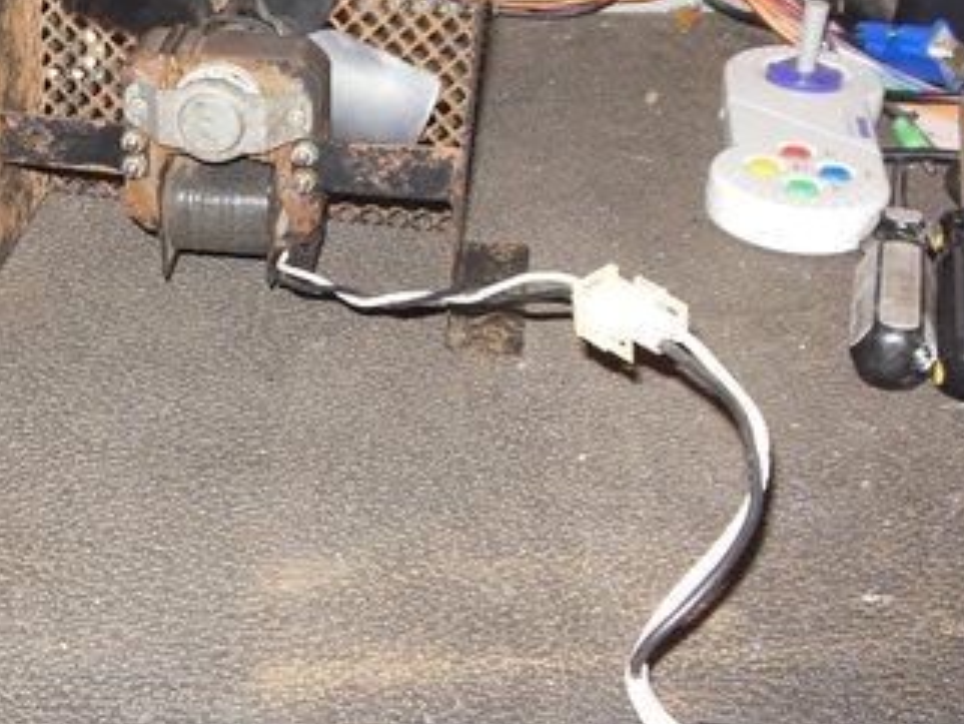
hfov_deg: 41.2
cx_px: 426
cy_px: 276
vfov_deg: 31.4
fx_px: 1282
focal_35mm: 46
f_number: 3.5
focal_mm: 6
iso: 200
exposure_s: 1/30
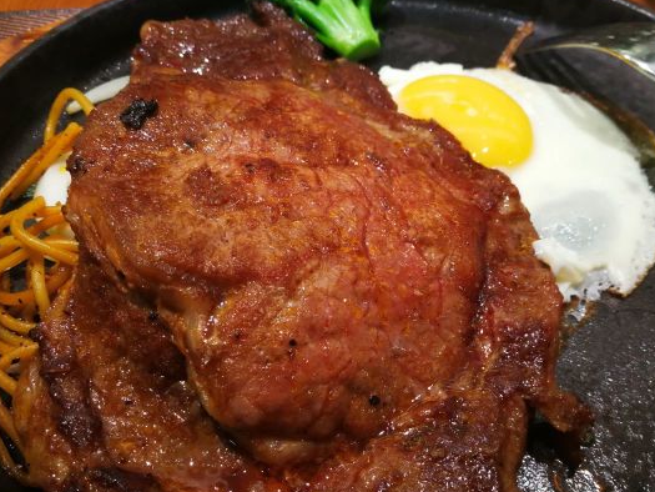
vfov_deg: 39.5
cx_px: 367
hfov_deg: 51.2
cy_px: 295
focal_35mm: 36
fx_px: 681
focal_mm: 3.95
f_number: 2.2
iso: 200
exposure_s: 1/33.3
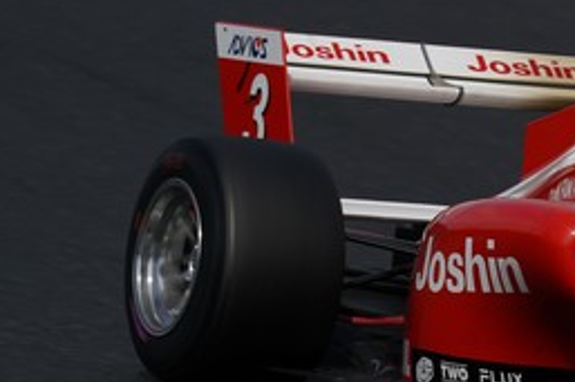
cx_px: 796
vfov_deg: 1.0
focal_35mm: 1383
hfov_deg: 1.5
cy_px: 219
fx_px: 22075
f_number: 11
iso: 100
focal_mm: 493
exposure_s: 1/400
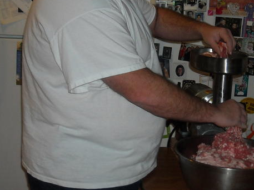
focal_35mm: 69
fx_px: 506
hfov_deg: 28.0
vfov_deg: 21.3
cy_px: 82
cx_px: 165
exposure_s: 1/60
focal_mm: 5.7
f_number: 2.8
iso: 200
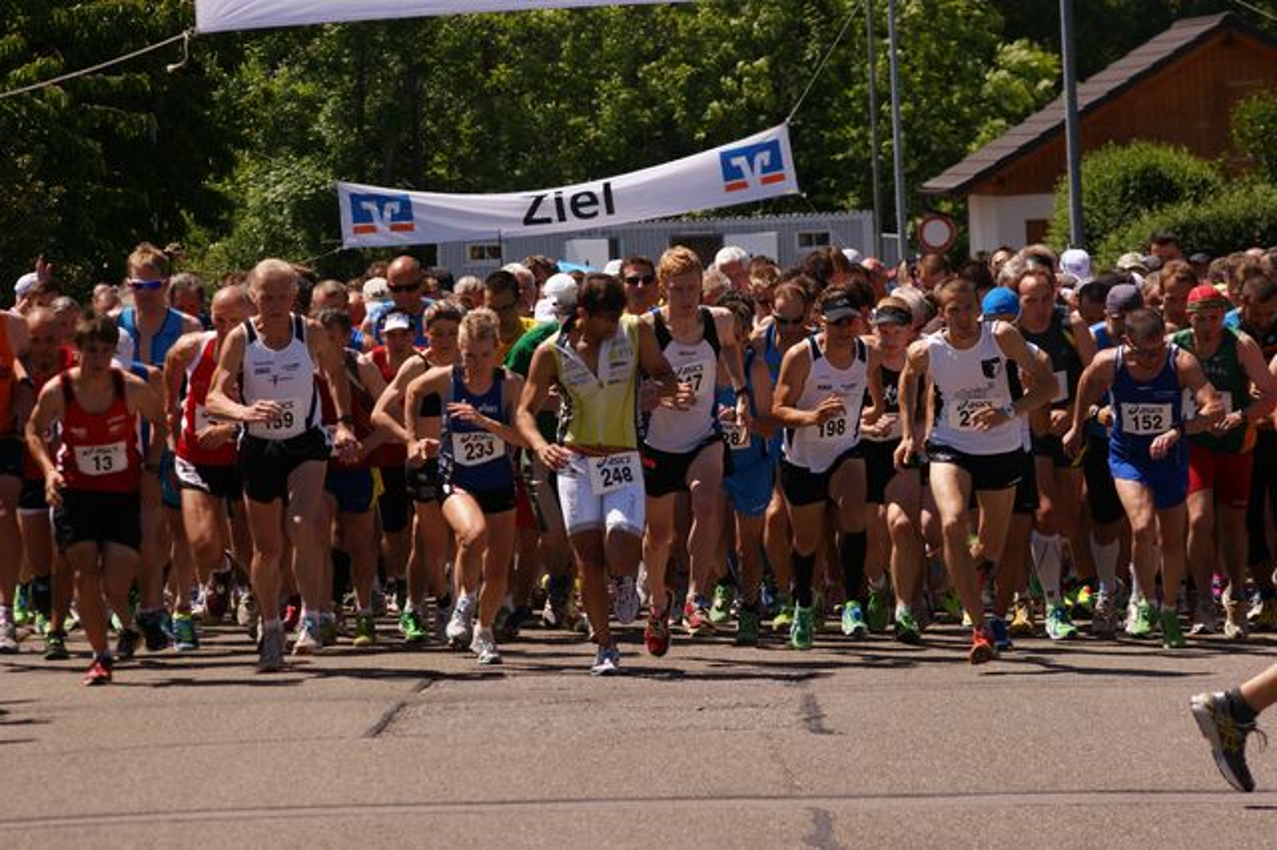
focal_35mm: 202
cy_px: 425
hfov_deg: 10.2
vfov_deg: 6.8
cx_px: 638
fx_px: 7179
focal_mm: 135
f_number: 10
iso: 100
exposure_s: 1/500
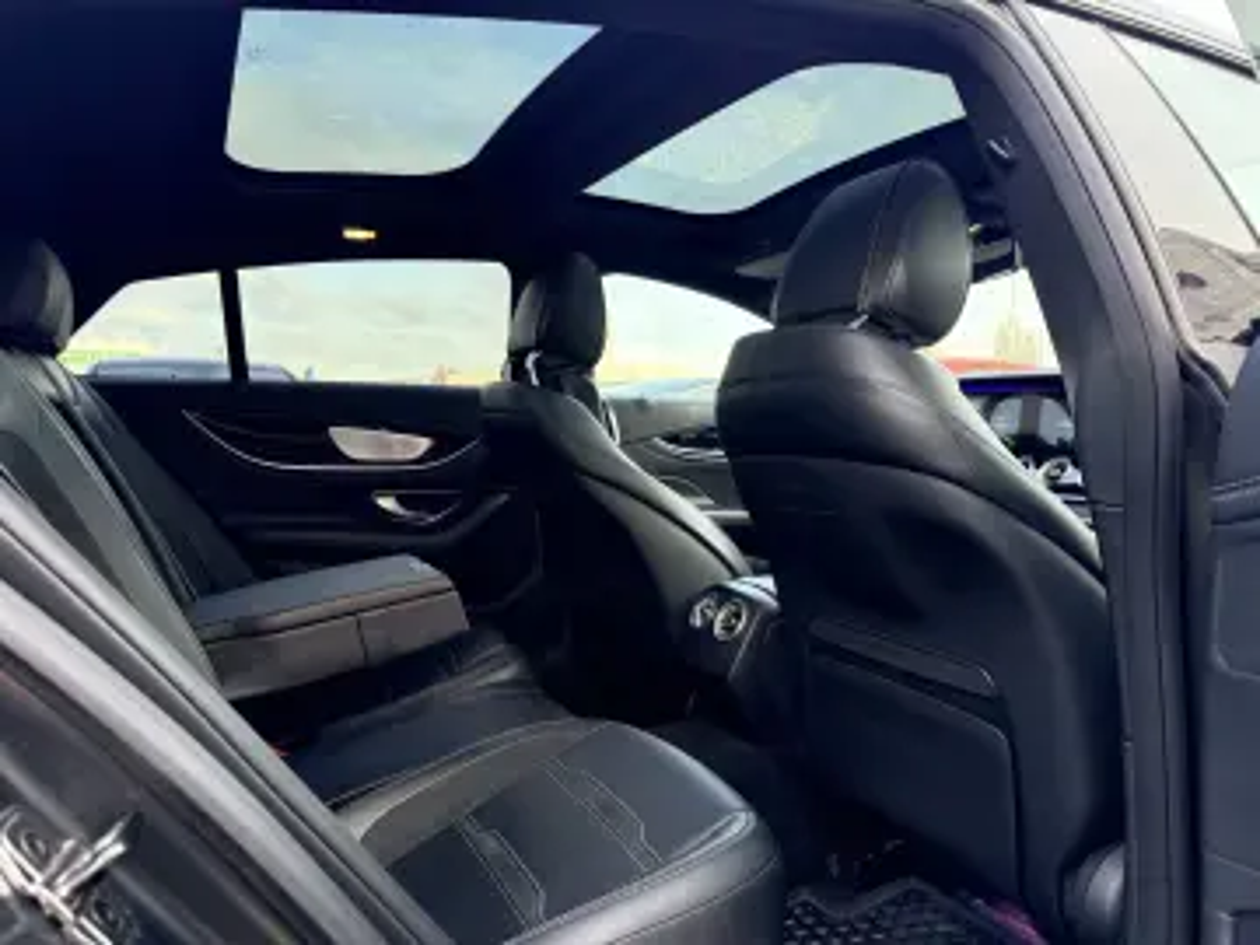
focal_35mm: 24
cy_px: 472
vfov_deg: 56.8
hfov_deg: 71.6
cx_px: 630
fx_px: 874
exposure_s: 1/226
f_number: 1.78
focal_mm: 6.76
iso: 200
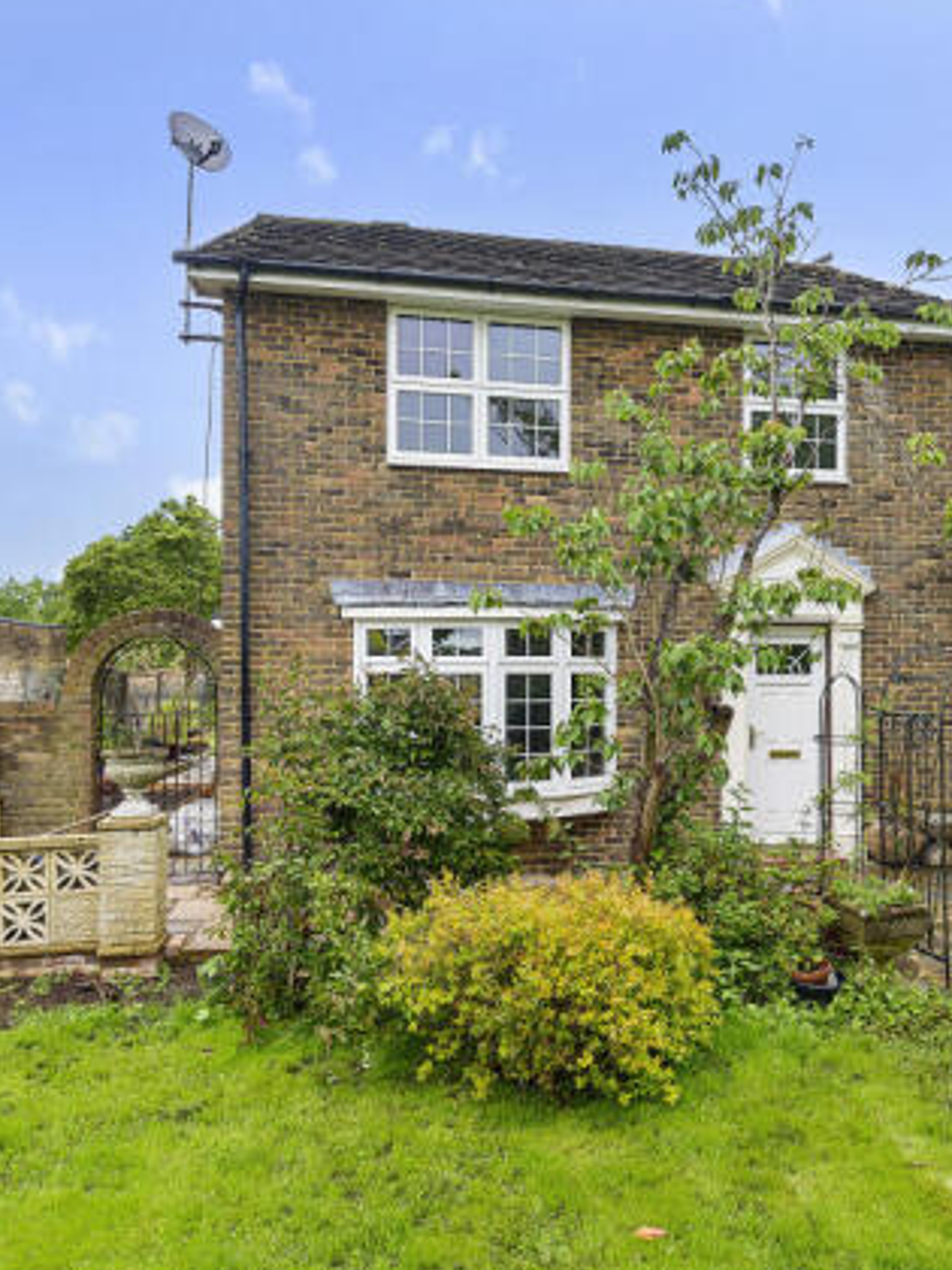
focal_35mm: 24
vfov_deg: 71.6
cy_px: 621
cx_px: 571
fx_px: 880
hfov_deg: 56.4
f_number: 8
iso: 250
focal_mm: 16
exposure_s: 1/160
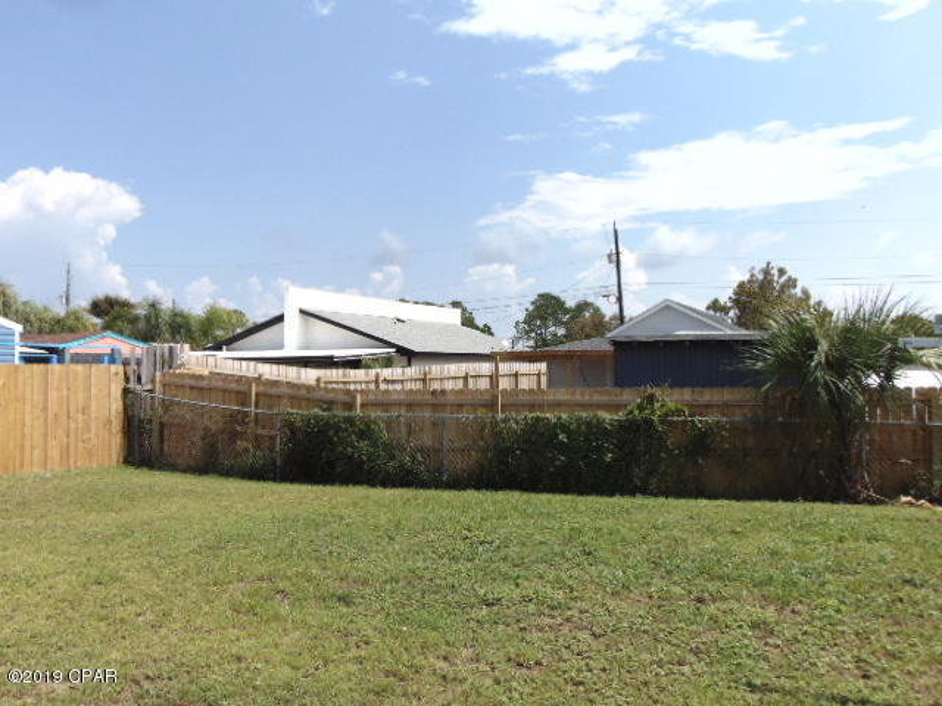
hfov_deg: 55.4
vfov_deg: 42.9
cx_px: 471
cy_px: 353
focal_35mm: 33
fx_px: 898
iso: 80
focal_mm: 5.8
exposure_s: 1/320
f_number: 8.2
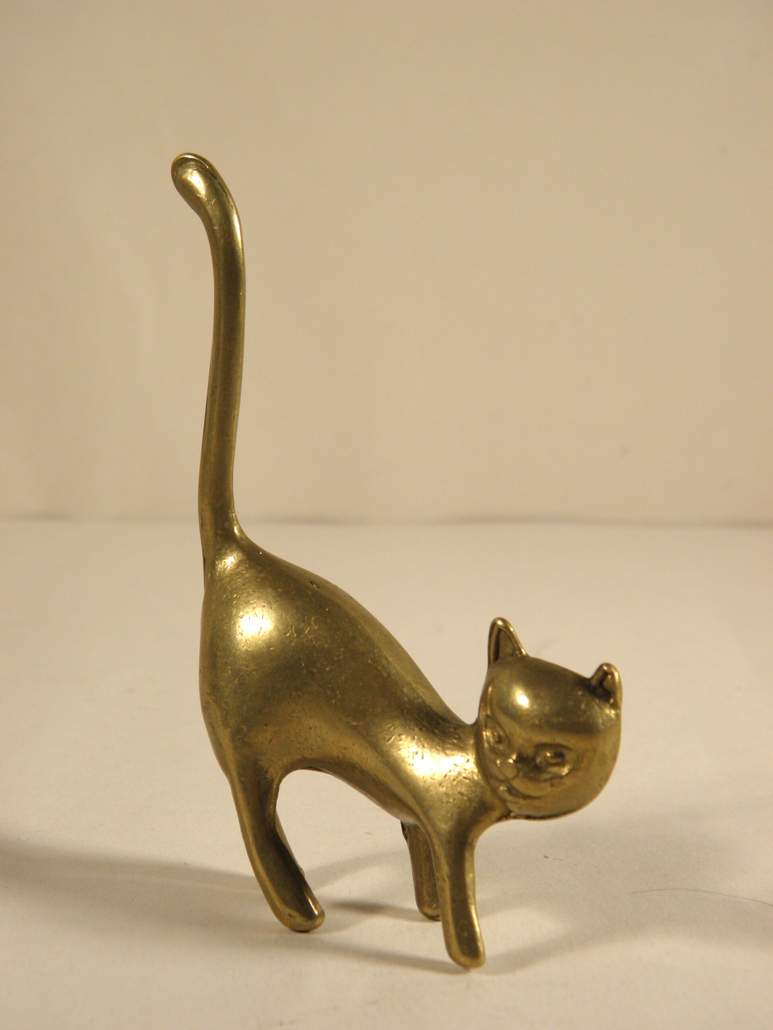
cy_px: 515
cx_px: 386
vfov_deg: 24.4
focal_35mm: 80
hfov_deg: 18.4
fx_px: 2382
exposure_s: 1/60
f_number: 4.4
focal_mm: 14.3
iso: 100
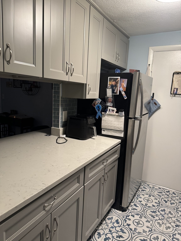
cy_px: 120
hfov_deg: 56.8
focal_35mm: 24
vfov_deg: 71.6
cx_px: 90
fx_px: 167
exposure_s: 1/60
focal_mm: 6.76
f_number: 1.78
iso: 400
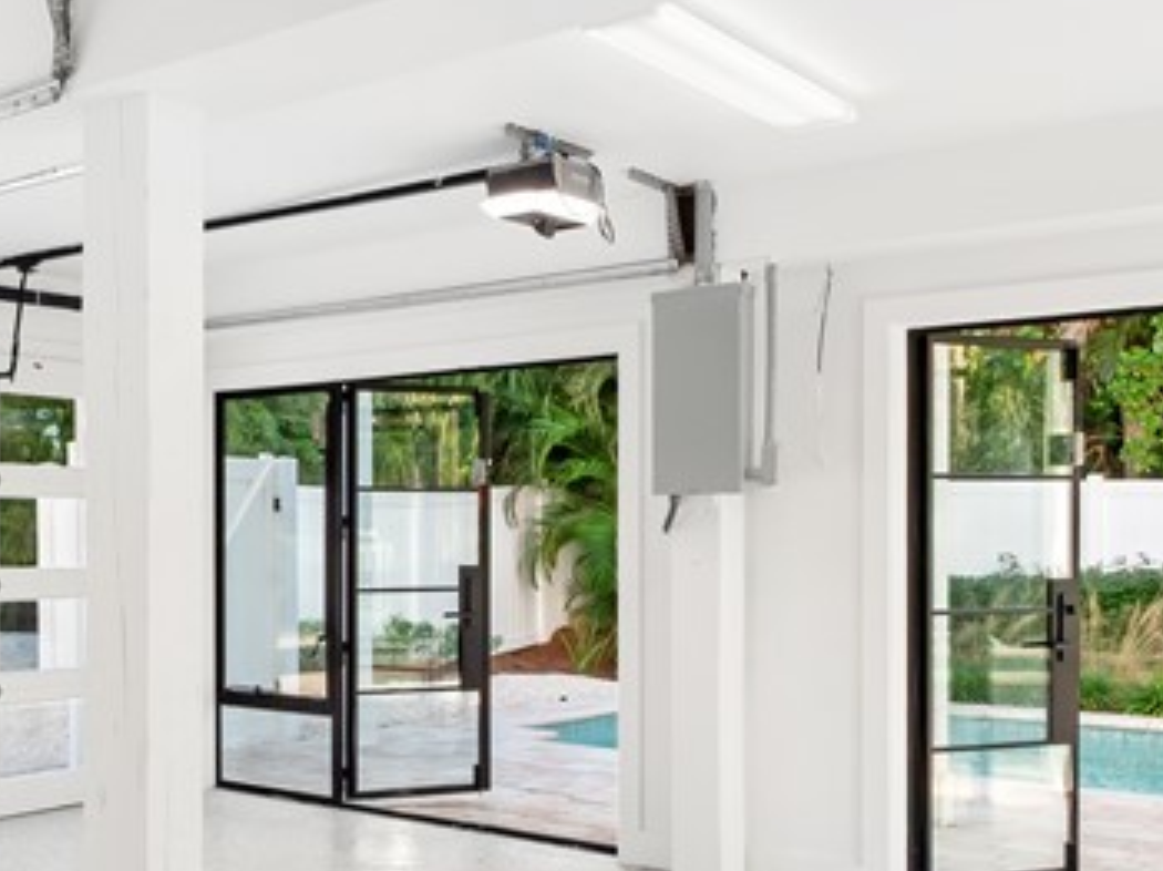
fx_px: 1377
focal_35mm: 41
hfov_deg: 43.4
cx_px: 213
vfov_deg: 34.9
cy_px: 552
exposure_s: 1/25
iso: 200
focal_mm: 7
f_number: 7.1
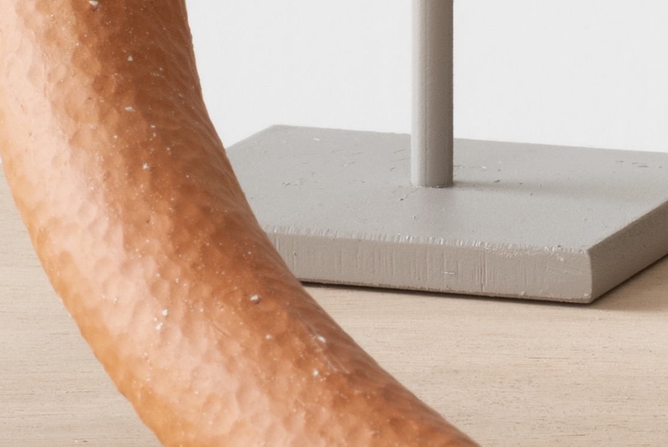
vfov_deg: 3.5
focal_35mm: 390
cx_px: -273
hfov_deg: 5.2
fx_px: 7243
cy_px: -401
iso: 64
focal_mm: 59
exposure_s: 1.3
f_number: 16
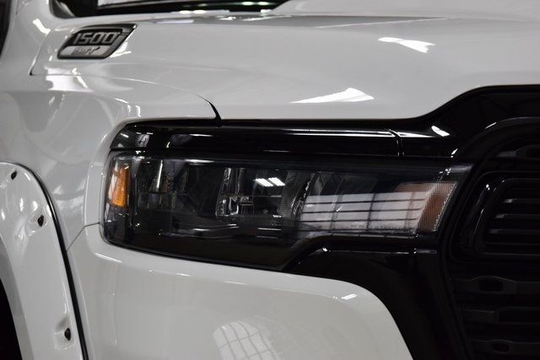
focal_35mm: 105
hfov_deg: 19.5
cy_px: 180
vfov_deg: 13.0
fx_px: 1575
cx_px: 270
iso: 1600
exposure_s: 1/125
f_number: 8
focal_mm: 70
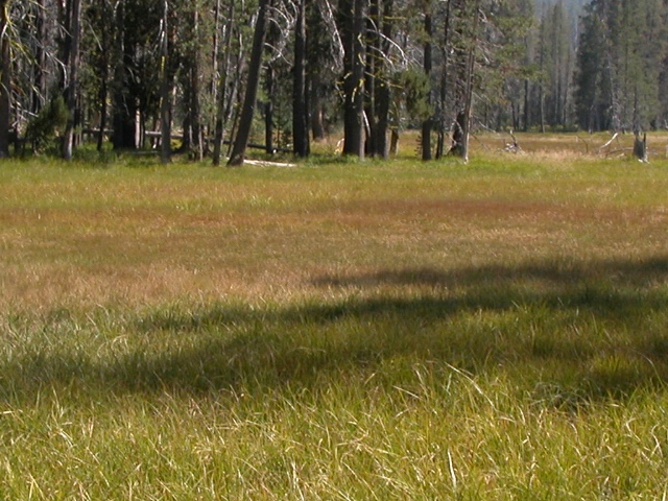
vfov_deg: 17.3
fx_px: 1640
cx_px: 208
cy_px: 190
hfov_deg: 22.9
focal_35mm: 85
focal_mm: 8.9
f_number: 5.6
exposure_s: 1/245
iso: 100
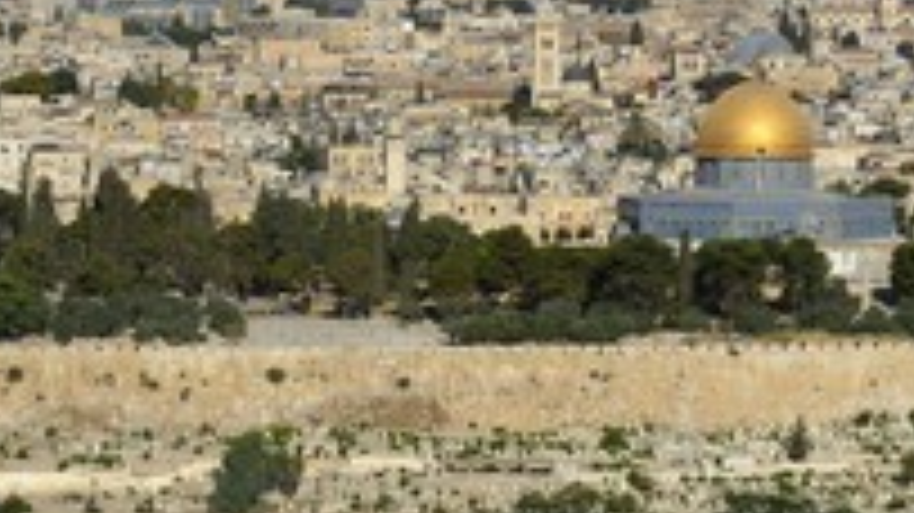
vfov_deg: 8.0
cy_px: 378
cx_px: 257
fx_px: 3682
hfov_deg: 14.1
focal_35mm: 152
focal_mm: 70
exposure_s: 1/320
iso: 200
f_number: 14
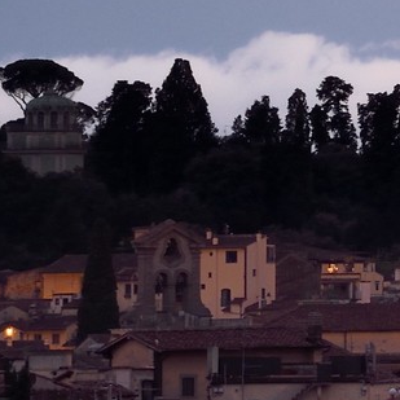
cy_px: -48
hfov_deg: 2.0
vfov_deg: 2.0
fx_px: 11518
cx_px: 1002
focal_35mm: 881
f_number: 5.6
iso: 400
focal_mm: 200
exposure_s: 1/3.33
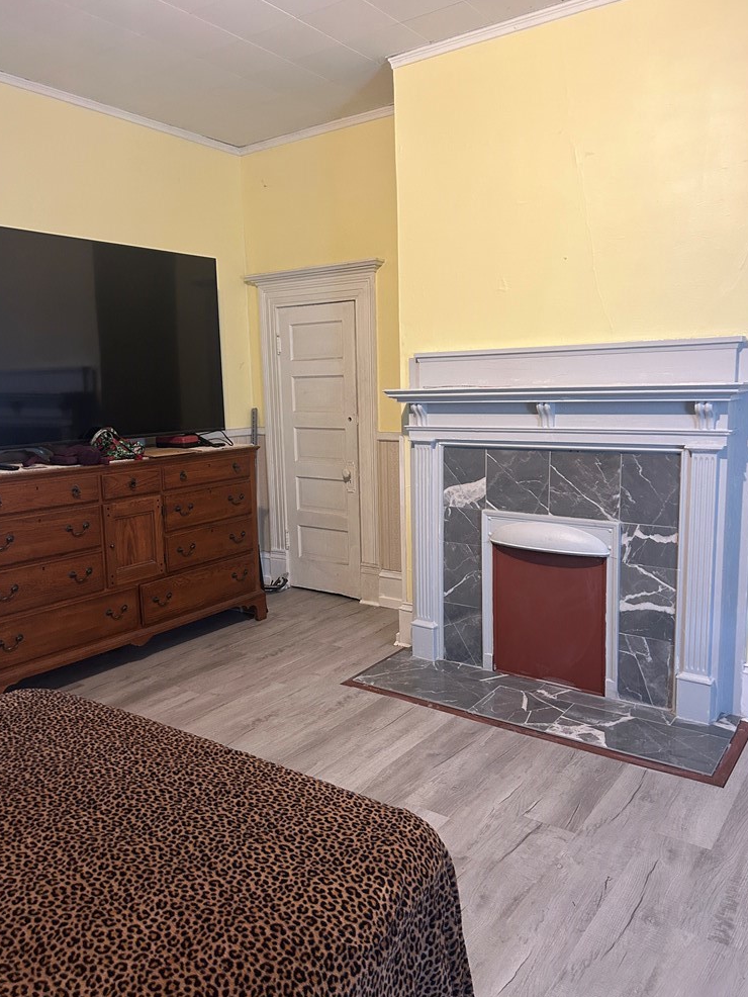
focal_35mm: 27
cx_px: 374
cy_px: 500
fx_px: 778
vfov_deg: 65.3
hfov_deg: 51.4
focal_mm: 5.7
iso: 250
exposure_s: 1/60
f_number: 1.5
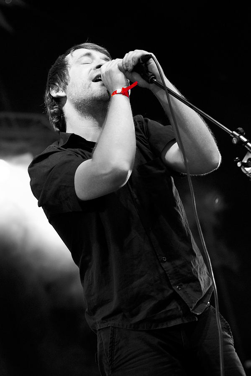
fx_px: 784
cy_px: 188
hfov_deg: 18.2
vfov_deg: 27.0
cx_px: 126
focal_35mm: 75
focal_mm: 50
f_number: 2
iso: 500
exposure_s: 1/125
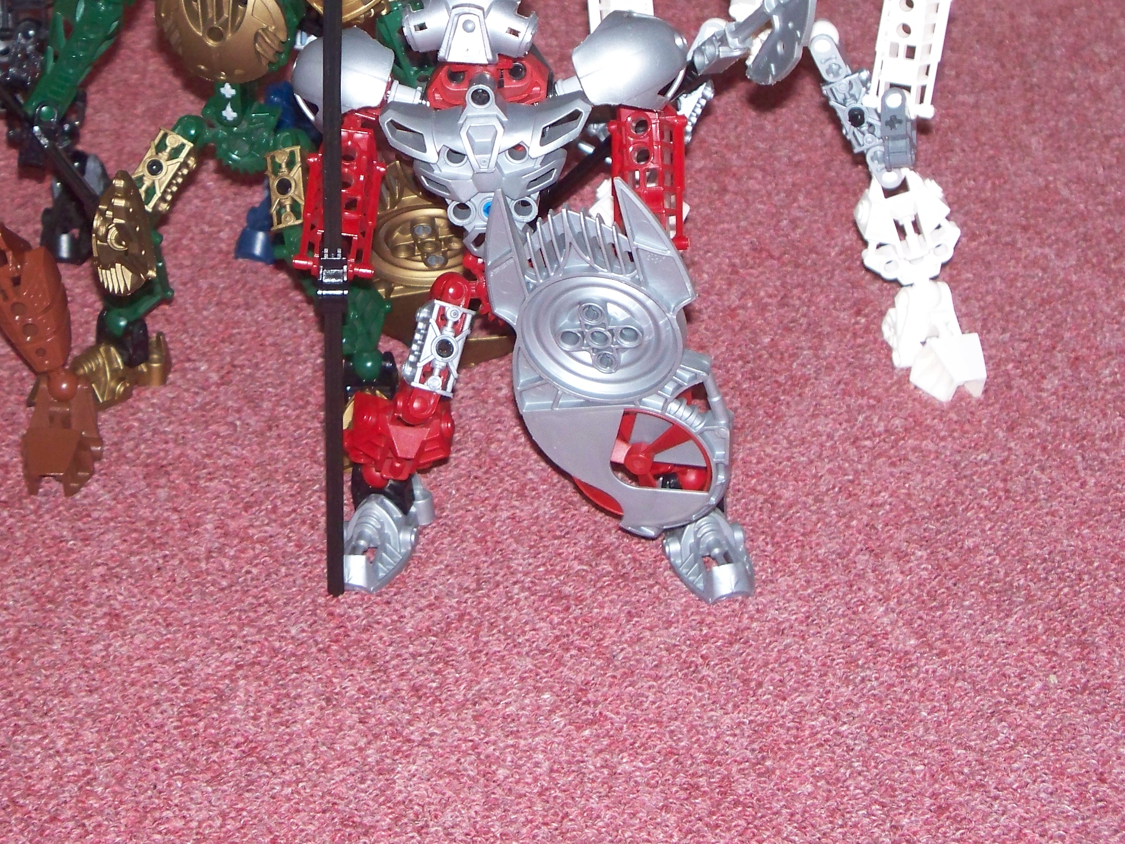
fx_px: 3477
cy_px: 122
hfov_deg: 18.2
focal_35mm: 107
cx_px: 262
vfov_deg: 13.7
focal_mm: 12.89
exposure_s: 1/40
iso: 200
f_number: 3.1
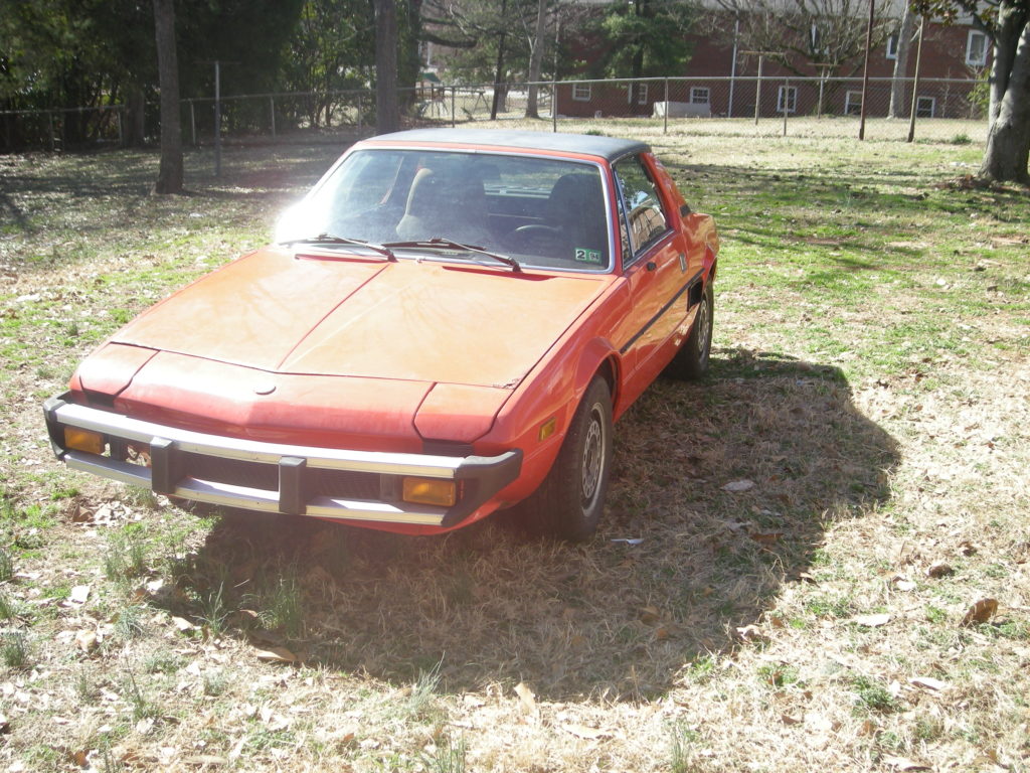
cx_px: 515
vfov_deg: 32.9
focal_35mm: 44
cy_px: 386
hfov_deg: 42.9
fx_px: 1309
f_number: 3.1
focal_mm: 7.1
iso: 50
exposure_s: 1/210
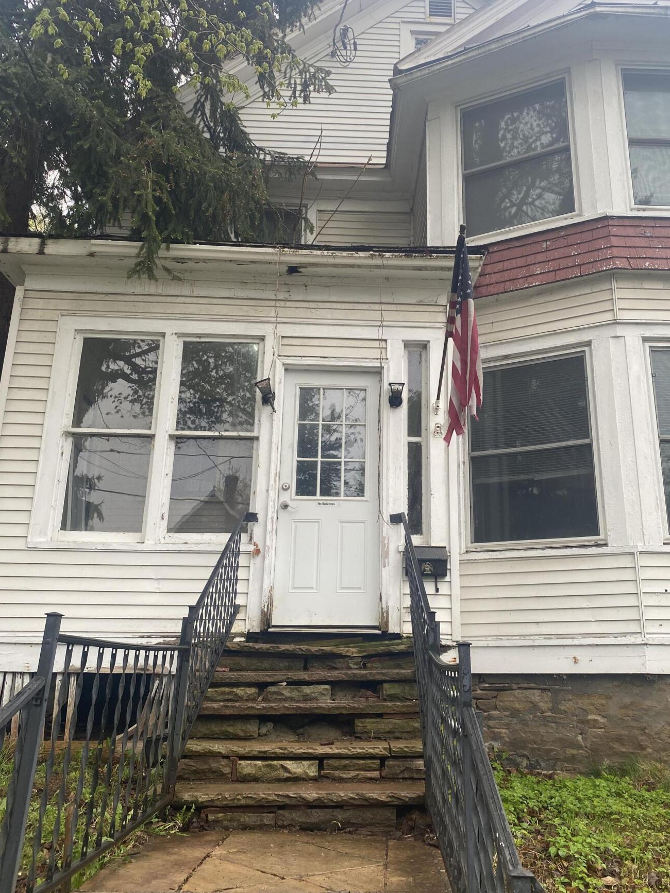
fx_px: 774
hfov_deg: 46.7
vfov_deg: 59.9
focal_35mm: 30
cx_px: 380
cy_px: 425
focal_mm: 4.25
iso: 32
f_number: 1.8
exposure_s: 1/398
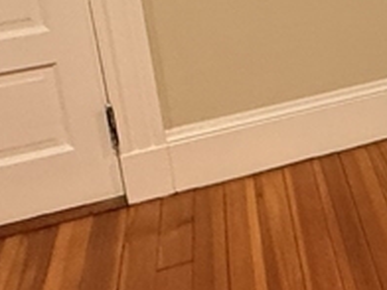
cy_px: -105
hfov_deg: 21.5
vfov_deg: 18.5
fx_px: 816
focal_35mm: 73
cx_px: 612
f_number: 2.2
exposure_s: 1/60
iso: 400
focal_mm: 2.22
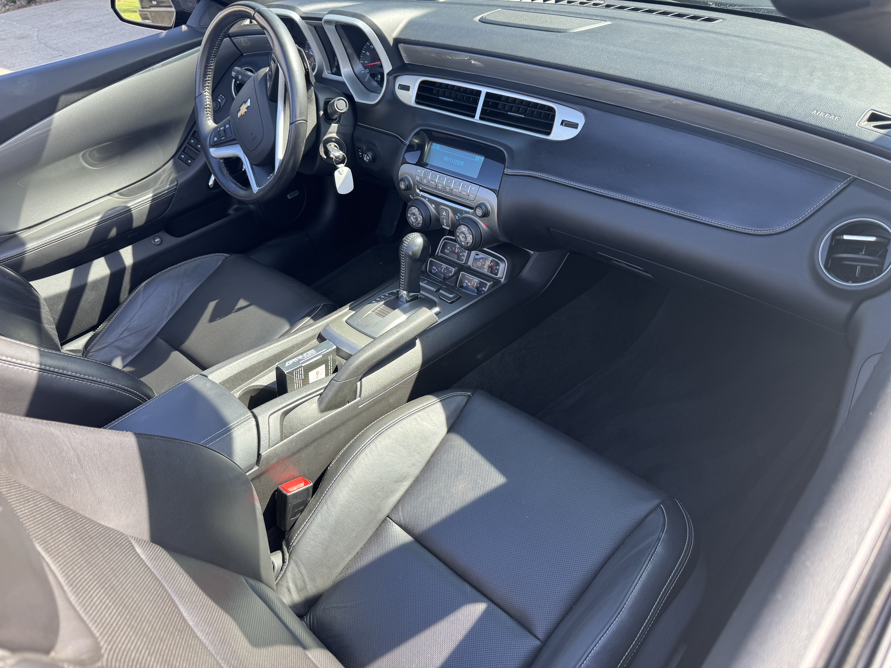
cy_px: 334
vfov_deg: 56.8
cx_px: 446
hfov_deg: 71.6
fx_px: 618
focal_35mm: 24
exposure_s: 1/225
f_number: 1.78
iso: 64
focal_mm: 6.76
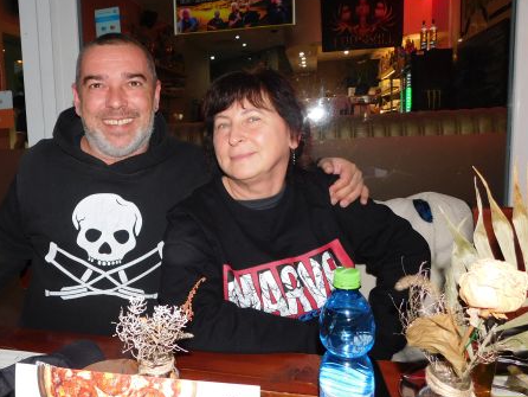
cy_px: 193
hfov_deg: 53.9
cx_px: 166
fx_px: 504
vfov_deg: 43.0
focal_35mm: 33
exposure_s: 1/30
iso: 200
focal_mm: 4
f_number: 3
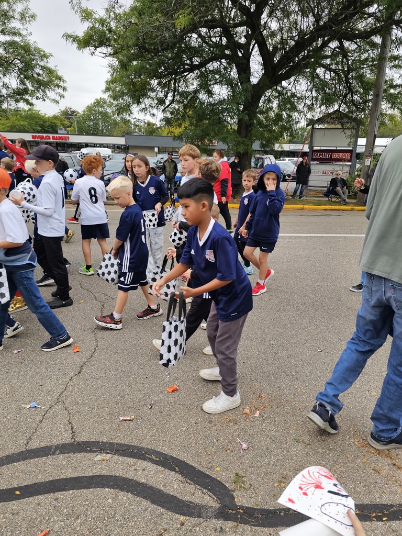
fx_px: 356
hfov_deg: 58.9
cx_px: 201
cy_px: 268
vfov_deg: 73.9
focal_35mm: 23
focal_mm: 6.3
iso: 20
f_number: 1.7
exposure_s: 1/214
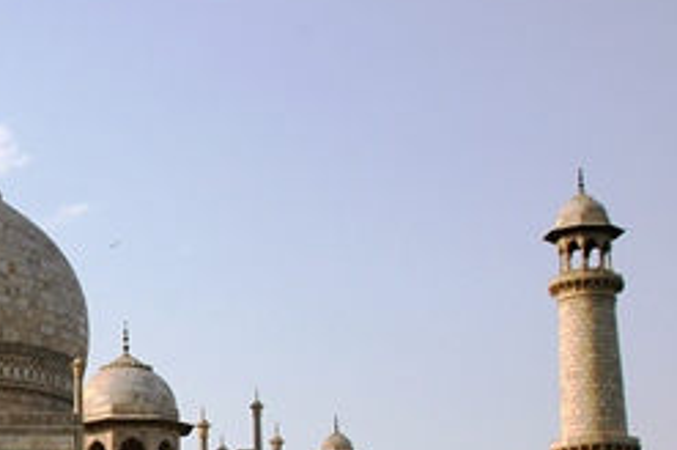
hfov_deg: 18.1
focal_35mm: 109
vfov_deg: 12.4
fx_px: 2047
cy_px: 434
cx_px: -66
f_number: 11
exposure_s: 1/320
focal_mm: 28
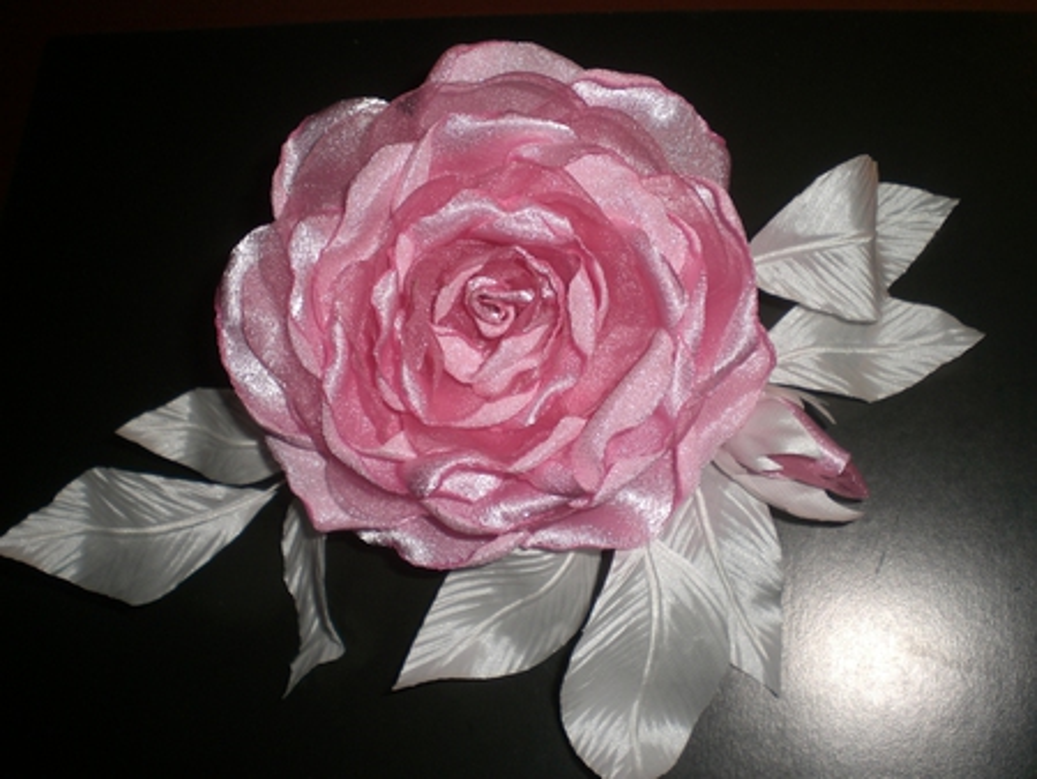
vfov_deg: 37.8
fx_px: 1139
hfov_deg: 49.0
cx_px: 518
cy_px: 390
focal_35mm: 38
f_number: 3.1
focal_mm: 6.3
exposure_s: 1/60
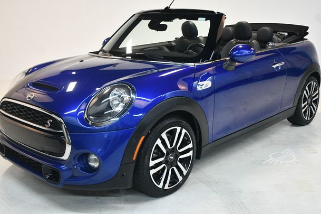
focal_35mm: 41
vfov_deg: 32.6
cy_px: 102
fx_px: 365
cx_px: 160
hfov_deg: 47.4
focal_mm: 26
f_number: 3.8
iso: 2000
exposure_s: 1/125
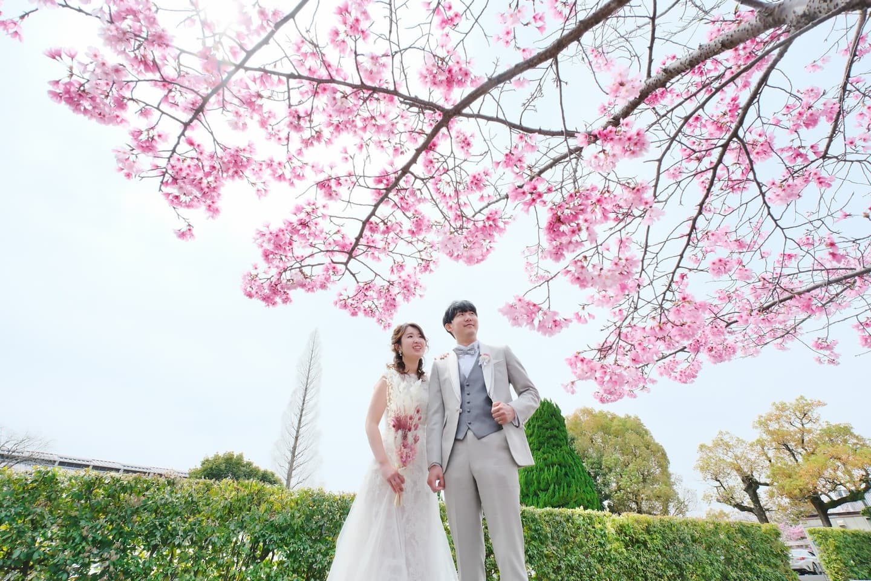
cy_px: 290
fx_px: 411
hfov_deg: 93.3
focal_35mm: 17
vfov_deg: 70.4
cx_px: 436
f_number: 5.6
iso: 800
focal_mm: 11
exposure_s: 1/800
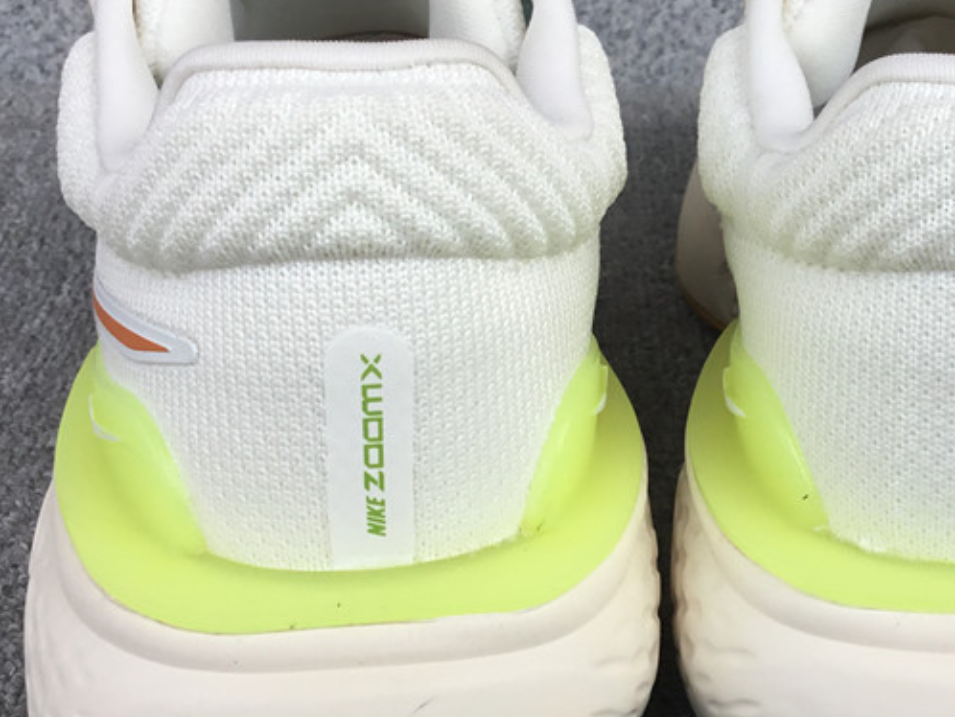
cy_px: 373
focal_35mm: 56
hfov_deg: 33.9
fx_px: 1546
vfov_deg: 26.1
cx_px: 660
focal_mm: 3.3
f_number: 2.4
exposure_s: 1/662
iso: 25
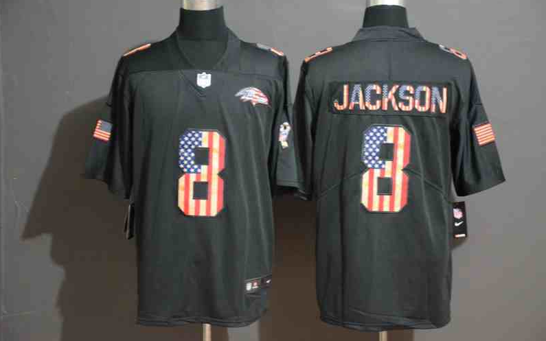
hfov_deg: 24.1
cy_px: 163
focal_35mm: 86
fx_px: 1280
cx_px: 272
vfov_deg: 15.2
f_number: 4.8
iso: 4000
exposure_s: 1/10
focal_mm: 56
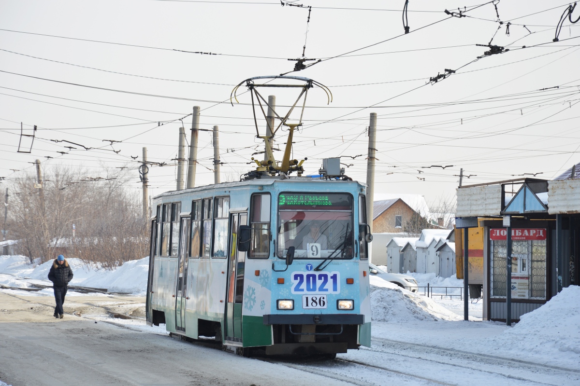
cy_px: 193
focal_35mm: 158
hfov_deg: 13.0
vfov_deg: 8.7
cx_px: 290
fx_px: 2537
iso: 100
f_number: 7.1
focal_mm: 105
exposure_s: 1/250
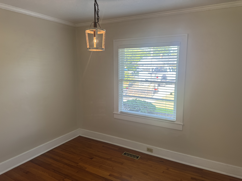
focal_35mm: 24
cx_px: 121
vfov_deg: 56.8
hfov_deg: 71.6
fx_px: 168
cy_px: 90
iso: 80
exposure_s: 1/120
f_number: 1.78
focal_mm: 6.76
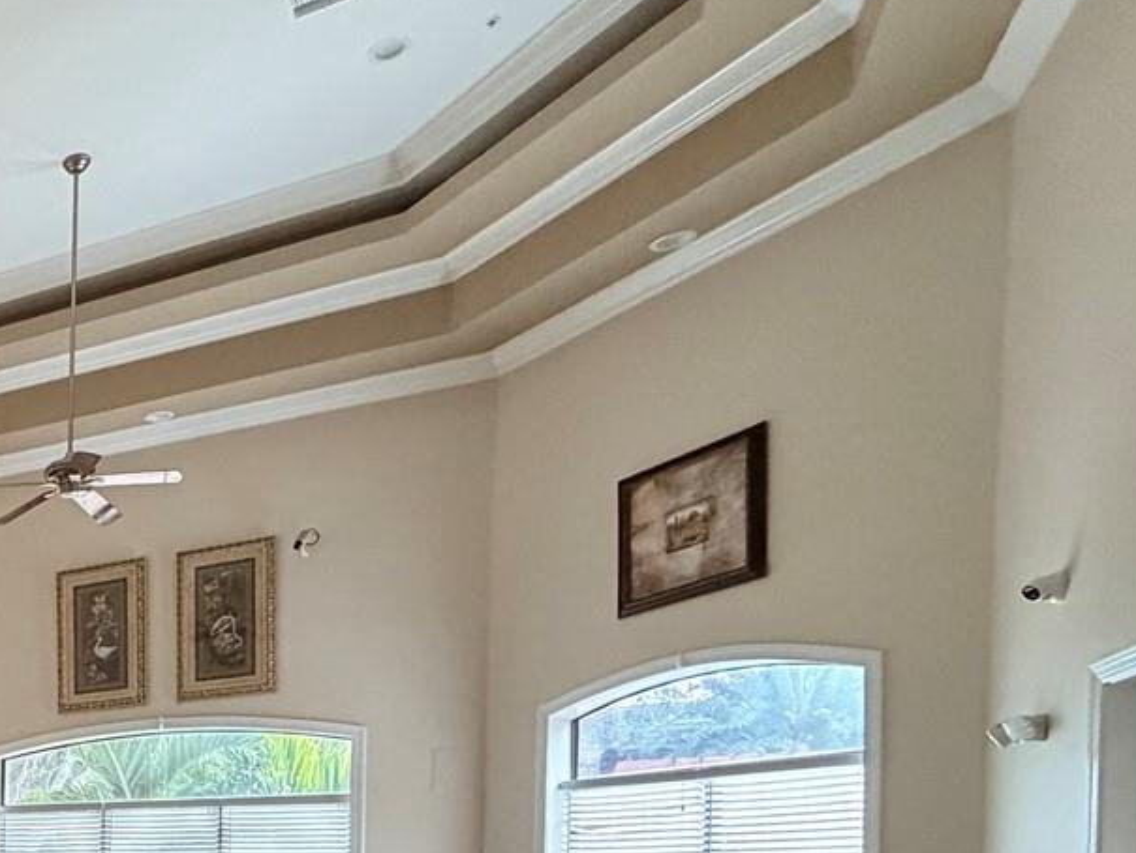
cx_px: -310
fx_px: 1214
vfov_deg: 33.7
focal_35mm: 37
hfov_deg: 35.7
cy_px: 934
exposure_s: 1/60
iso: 500
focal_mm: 2.22
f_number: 2.2
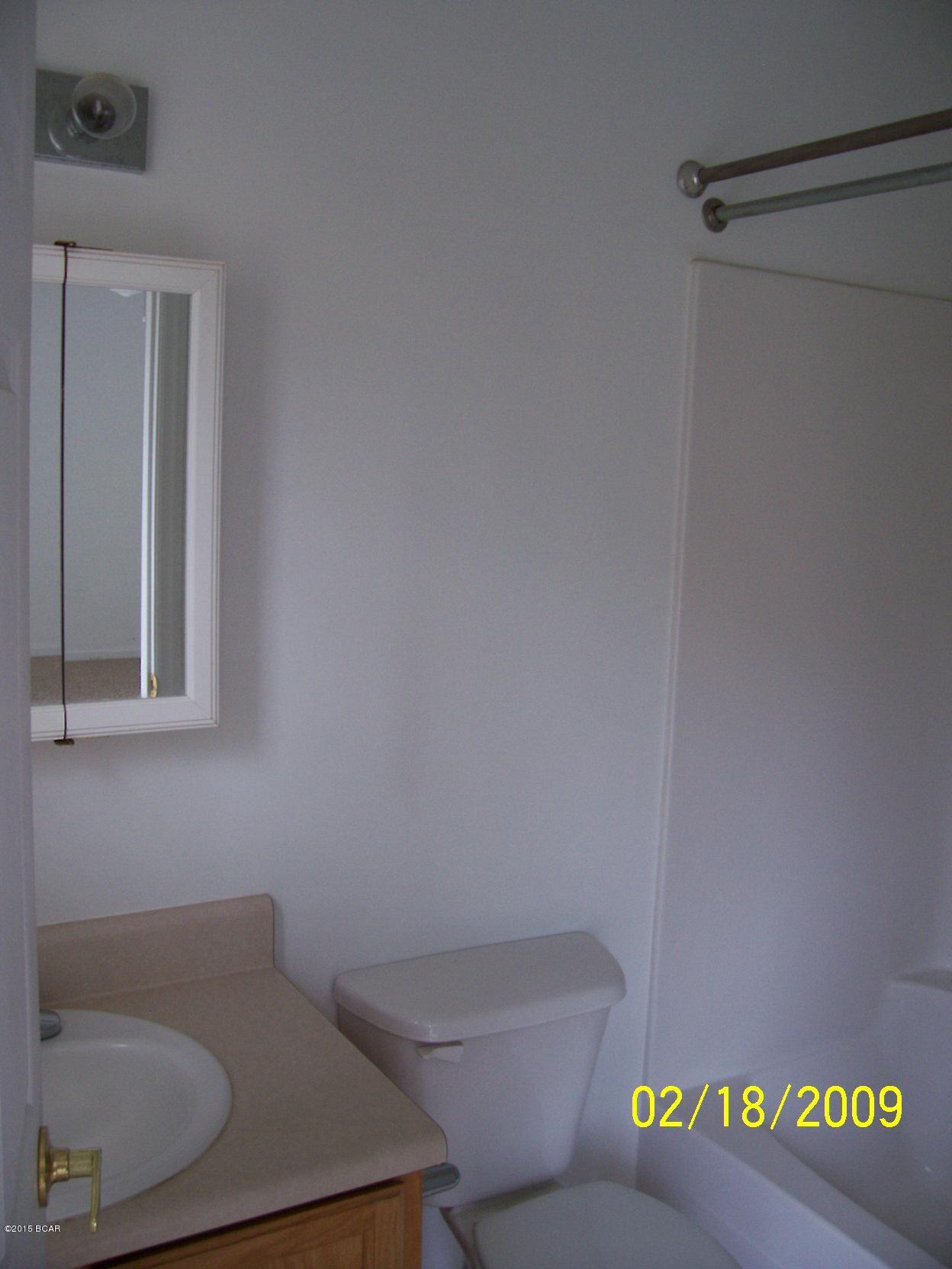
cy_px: 634
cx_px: 476
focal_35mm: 34
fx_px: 1247
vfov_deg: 54.0
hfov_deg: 41.8
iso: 91
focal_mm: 5.6
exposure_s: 1/32
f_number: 2.7
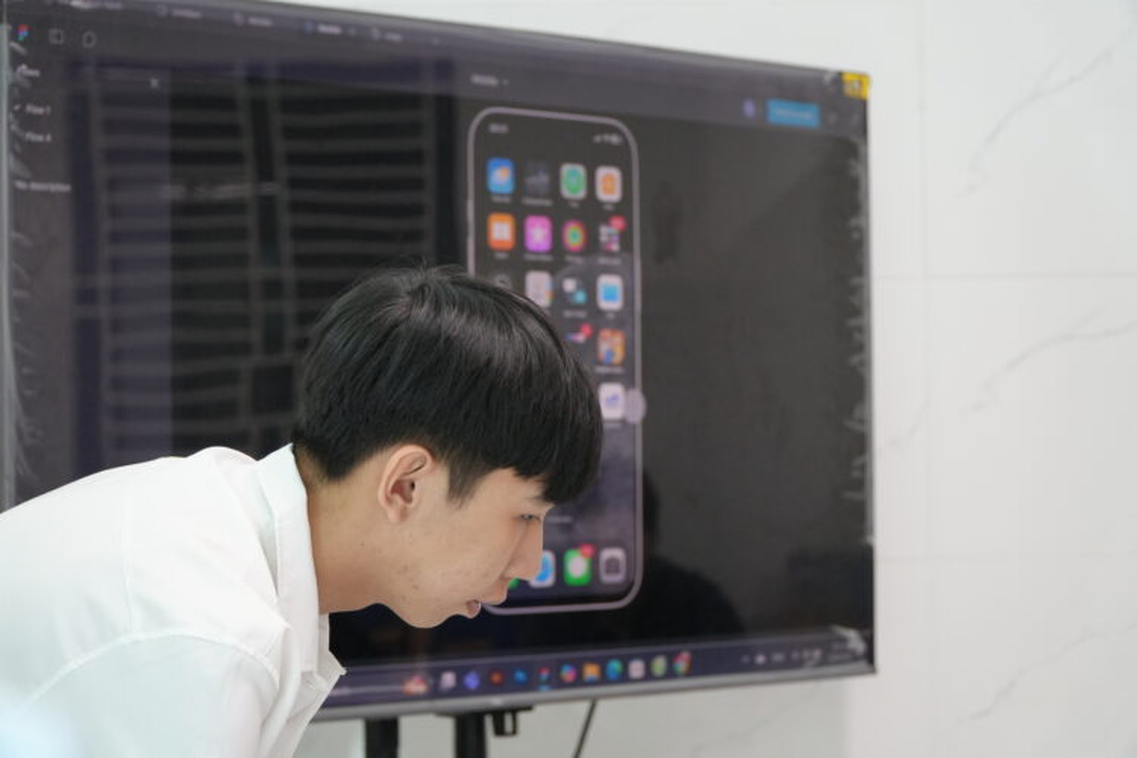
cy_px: 379
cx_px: 568
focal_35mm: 90
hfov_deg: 22.6
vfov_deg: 15.2
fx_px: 2842
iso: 1250
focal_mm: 60
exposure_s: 1/160
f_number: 4
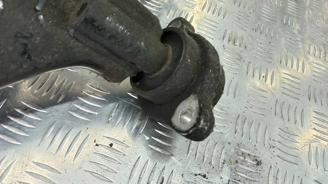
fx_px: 243
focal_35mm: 28
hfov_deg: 67.9
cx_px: 168
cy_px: 65
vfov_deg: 41.1
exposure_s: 1/50
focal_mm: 4.6
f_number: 1.8
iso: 100
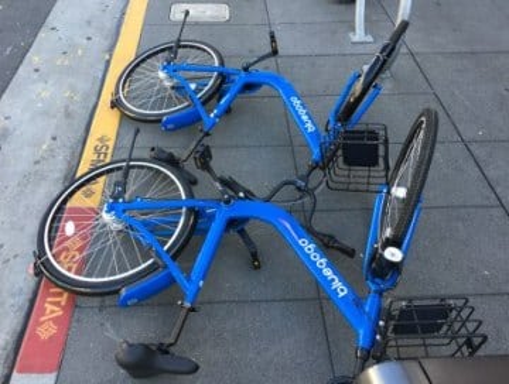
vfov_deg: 48.4
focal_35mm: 29
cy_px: 192
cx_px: 254
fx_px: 428
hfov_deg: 61.5
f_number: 2.2
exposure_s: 1/120
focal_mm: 4.15
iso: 32
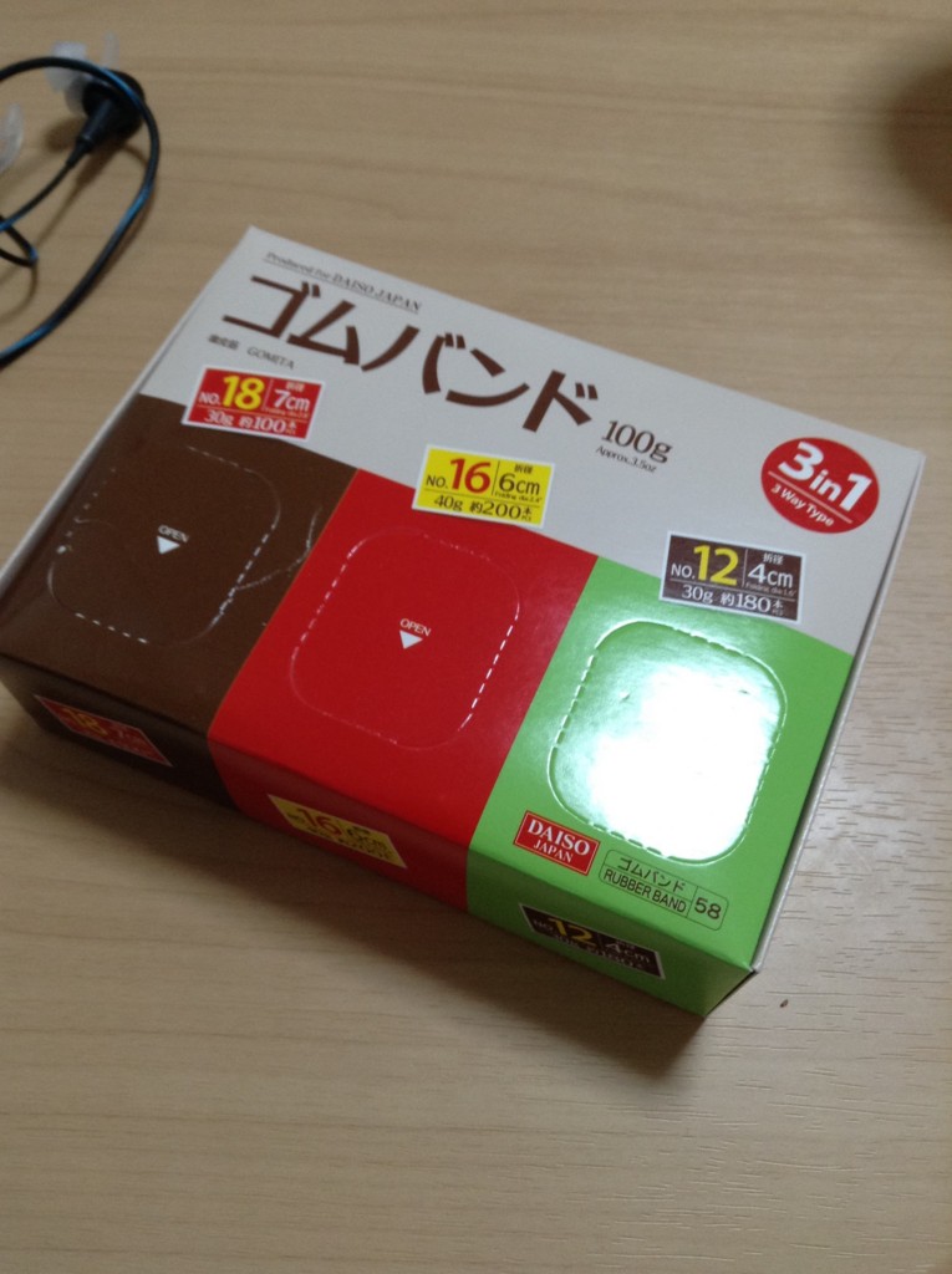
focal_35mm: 33
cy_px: 637
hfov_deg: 42.8
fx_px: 1213
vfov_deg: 55.4
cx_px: 476
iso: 64
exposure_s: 1/24
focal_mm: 3.3
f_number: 2.4
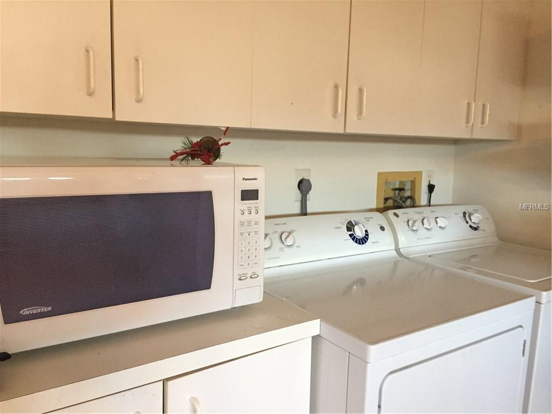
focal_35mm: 29
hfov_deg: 61.7
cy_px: 207
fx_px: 462
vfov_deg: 48.2
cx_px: 276
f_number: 2.2
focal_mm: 4.15
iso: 250
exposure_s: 1/17
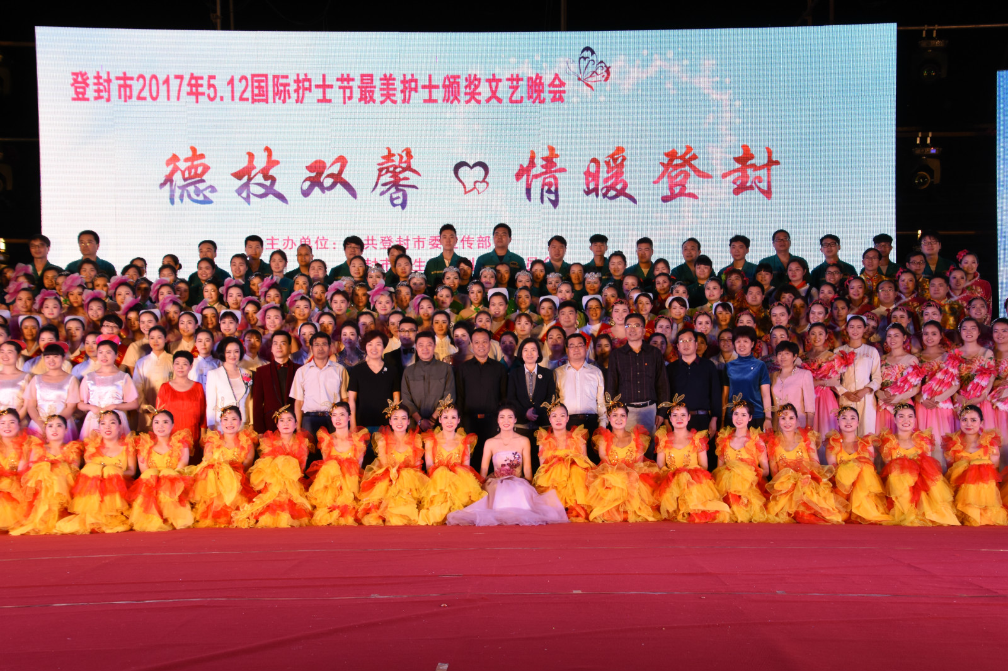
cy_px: 336
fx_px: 1596
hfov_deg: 35.1
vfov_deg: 23.8
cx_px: 504
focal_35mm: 57
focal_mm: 38
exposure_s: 1/100
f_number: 6.3
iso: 500
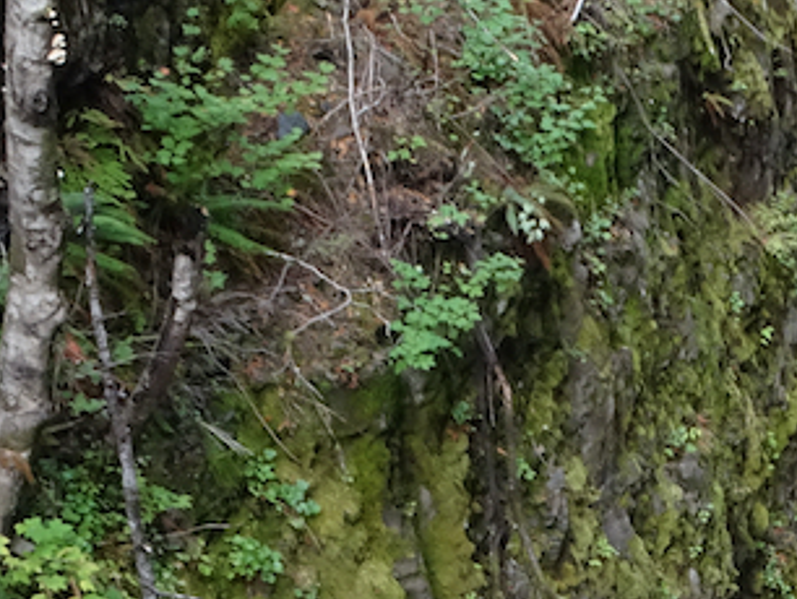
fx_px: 3180
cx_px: 1274
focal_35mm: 138
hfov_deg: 13.3
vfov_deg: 10.2
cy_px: 1078
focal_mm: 5.61
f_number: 4
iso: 125
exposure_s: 1/40
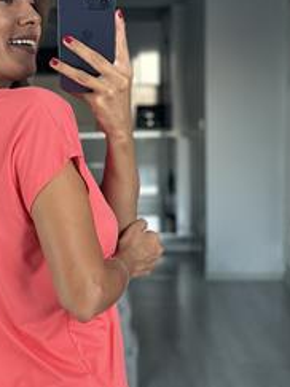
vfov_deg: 19.5
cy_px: 291
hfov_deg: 14.6
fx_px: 1118
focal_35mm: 100
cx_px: 24
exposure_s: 1/56
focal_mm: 6.86
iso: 400
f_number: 1.78
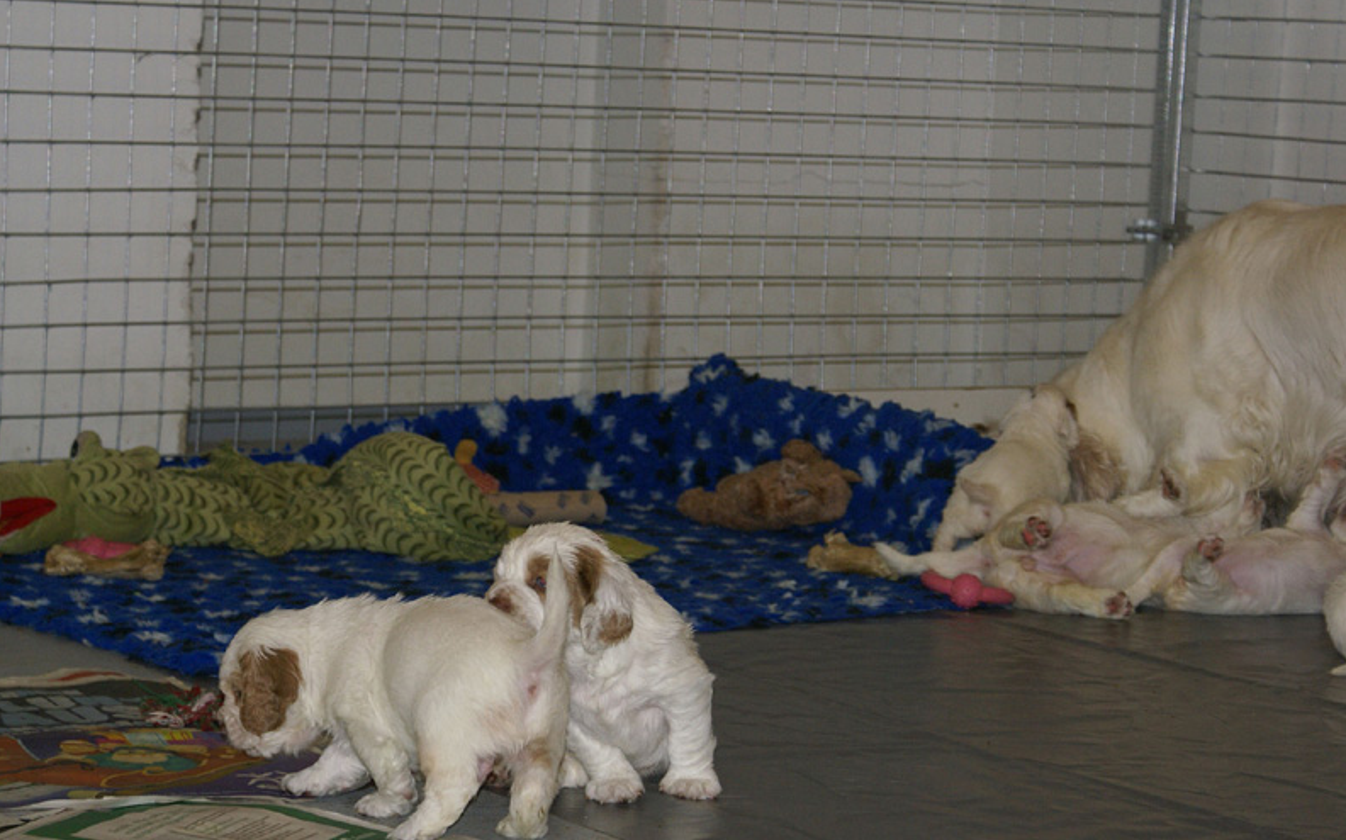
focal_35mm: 108
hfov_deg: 19.3
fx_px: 3960
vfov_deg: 12.1
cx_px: 672
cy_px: 423
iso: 400
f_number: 5.6
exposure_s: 1/125
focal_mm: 70
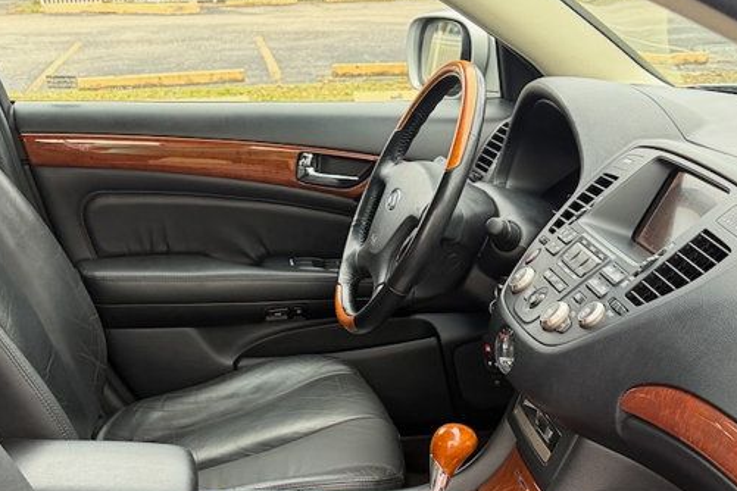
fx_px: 1044
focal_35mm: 51
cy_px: 531
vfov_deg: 24.8
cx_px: 324
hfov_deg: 38.8
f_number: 1.78
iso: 200
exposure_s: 1/85
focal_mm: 6.76
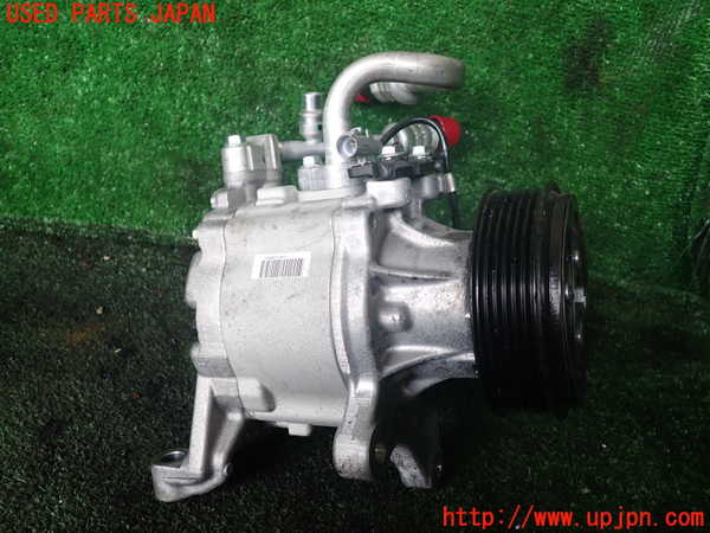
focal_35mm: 30
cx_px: 355
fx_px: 615
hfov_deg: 60.0
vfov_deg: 46.8
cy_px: 266
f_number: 2.3
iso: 160
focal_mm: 5.4
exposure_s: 1/60
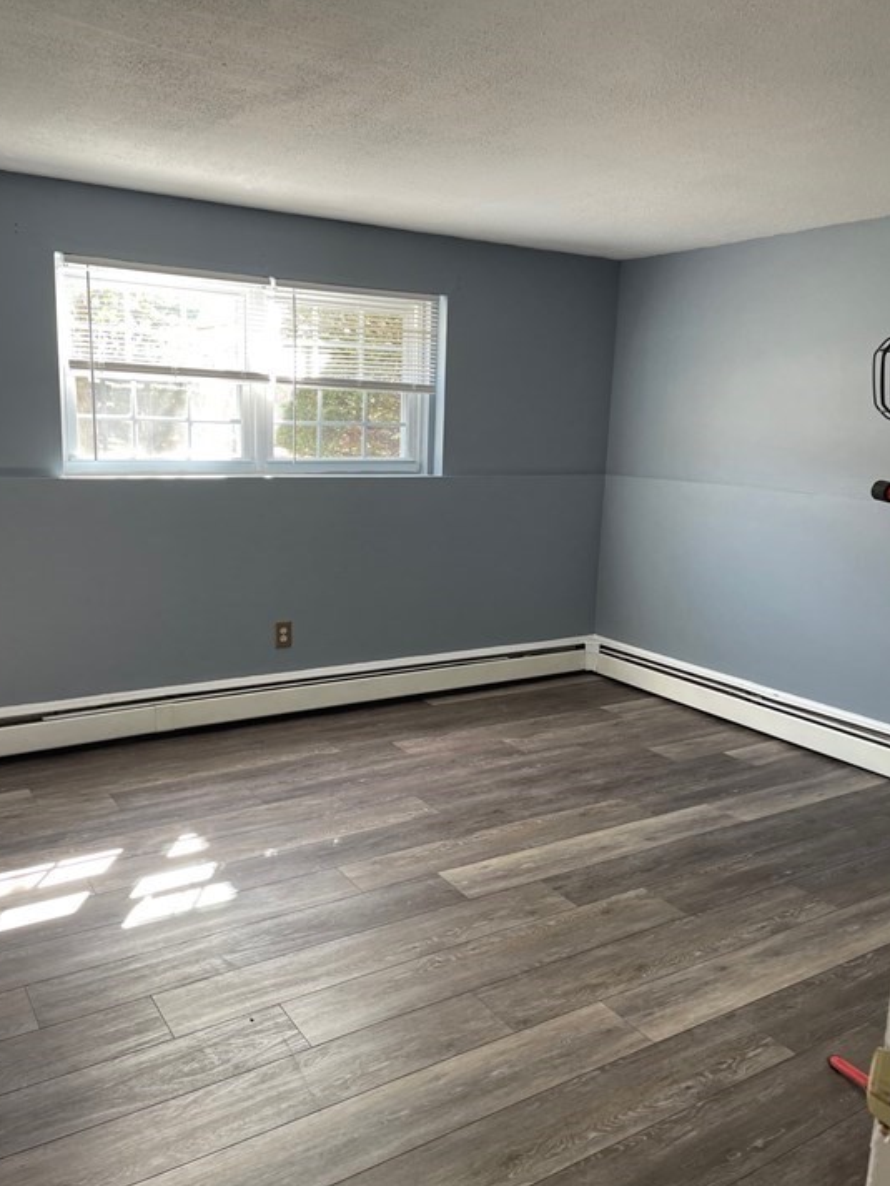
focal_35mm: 28
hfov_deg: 49.7
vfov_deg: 63.4
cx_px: 428
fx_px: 960
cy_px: 607
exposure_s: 1/60
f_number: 1.6
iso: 64
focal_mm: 4.2
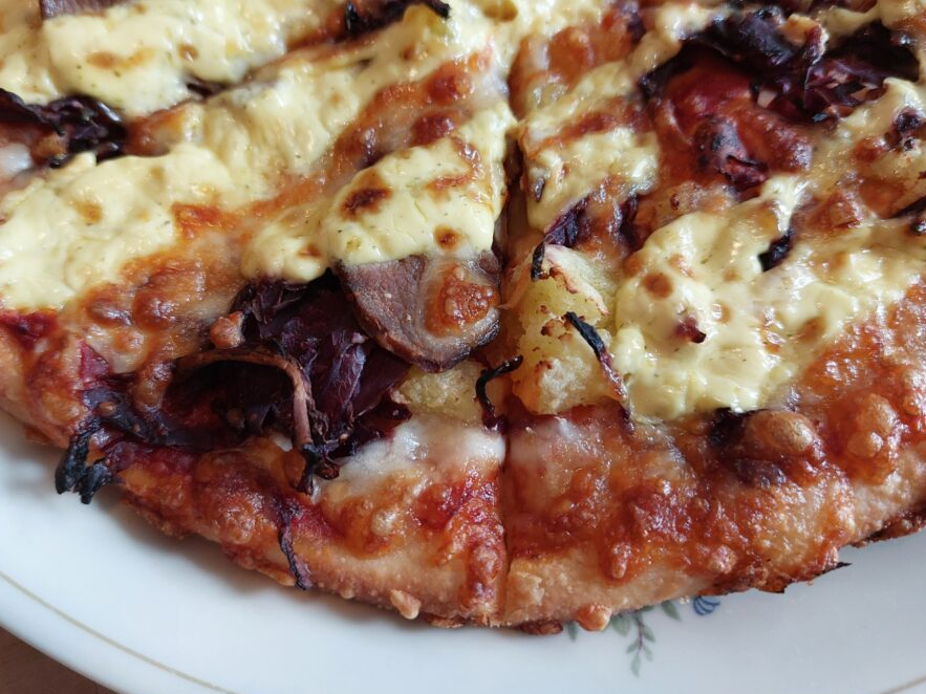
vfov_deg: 48.1
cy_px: 302
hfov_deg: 61.6
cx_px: 445
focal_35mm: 29
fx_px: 776
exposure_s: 1/50
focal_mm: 5.23
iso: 320
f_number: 1.8
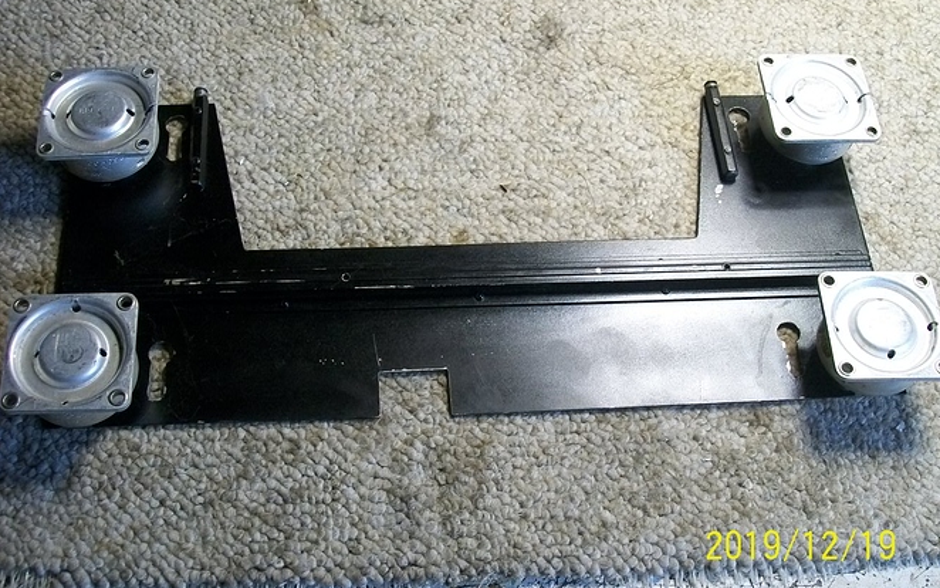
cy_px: 266
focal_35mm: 48
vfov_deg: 26.9
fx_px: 1230
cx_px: 470
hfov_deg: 41.8
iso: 160
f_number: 3
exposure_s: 1/10
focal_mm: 7.6
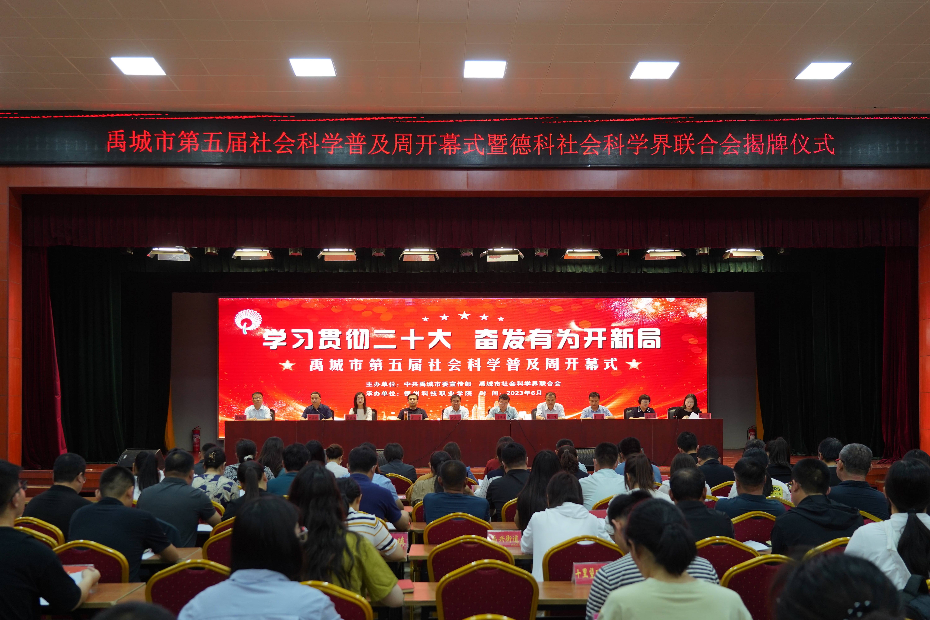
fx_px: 827
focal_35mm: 32
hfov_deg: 58.7
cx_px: 465
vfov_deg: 41.1
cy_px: 310
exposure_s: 1/100
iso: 1000
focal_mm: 32
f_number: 4
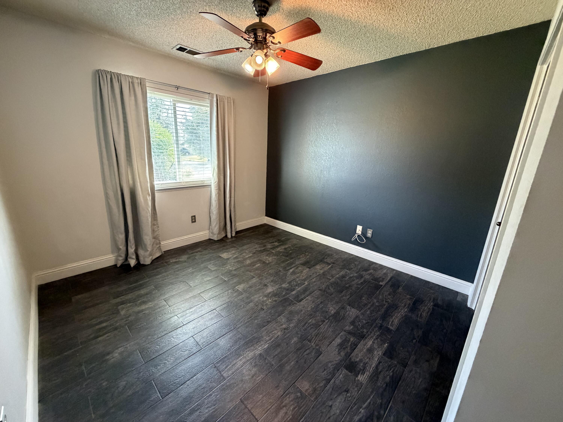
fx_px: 228
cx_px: 282
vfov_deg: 85.7
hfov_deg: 102.1
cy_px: 211
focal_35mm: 14
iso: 640
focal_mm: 2.22
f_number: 2.2
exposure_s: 1/60
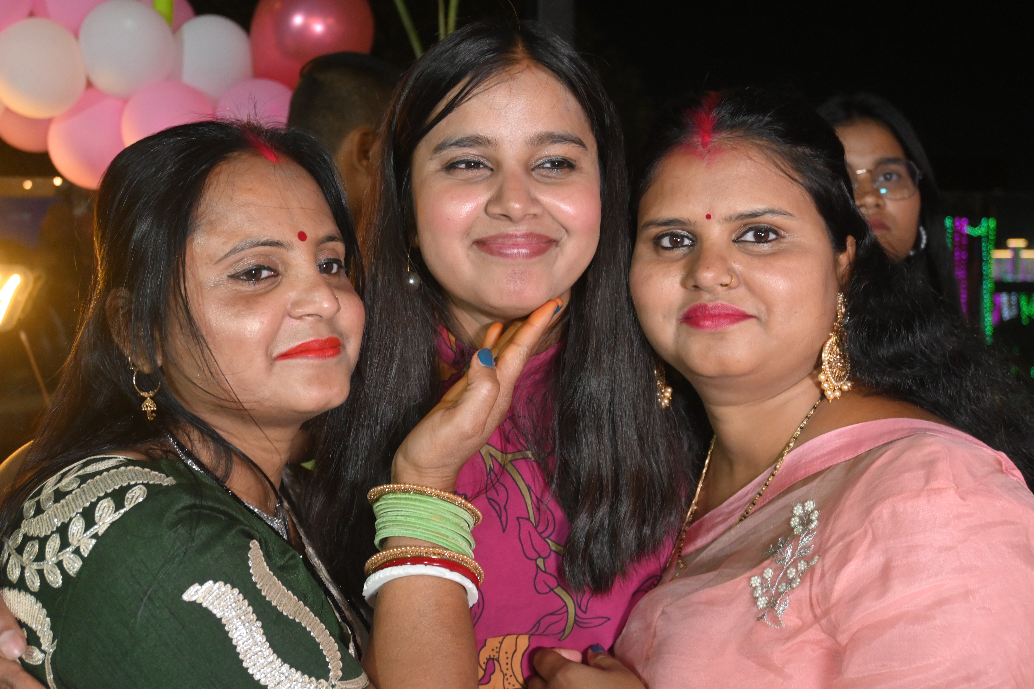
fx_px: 1120
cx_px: 517
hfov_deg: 49.6
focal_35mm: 39
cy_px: 344
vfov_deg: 34.2
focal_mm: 26
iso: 1800
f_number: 4.5
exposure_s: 1/125
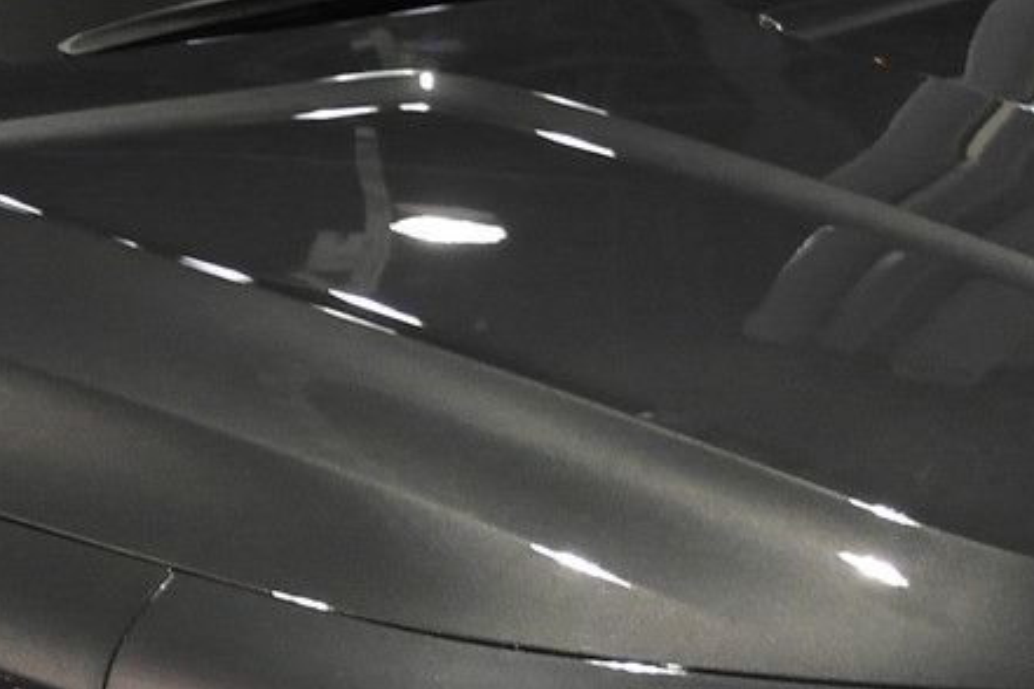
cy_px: 657
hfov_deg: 11.9
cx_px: -117
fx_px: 4882
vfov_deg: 8.0
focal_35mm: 170
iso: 800
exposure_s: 1/20
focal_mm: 20
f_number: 3.5
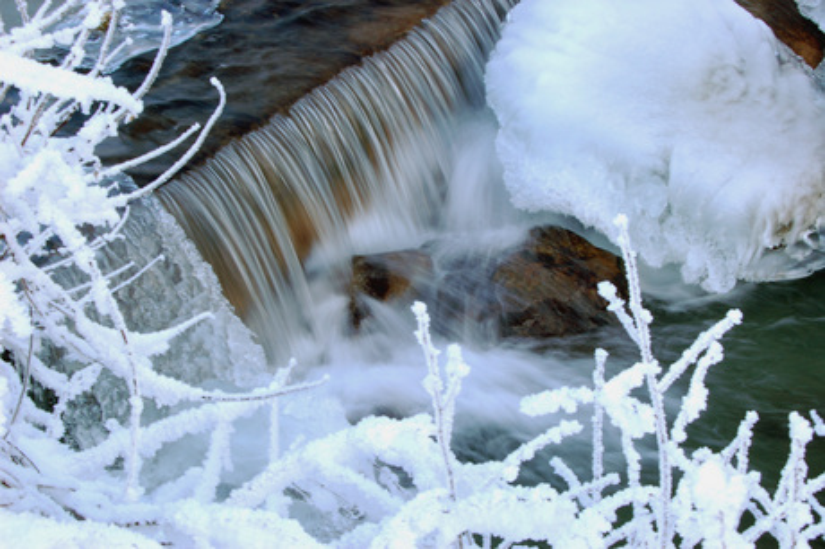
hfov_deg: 28.1
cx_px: 412
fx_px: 1649
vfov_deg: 18.9
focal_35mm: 72
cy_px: 274
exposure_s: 1/5
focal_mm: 48
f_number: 20
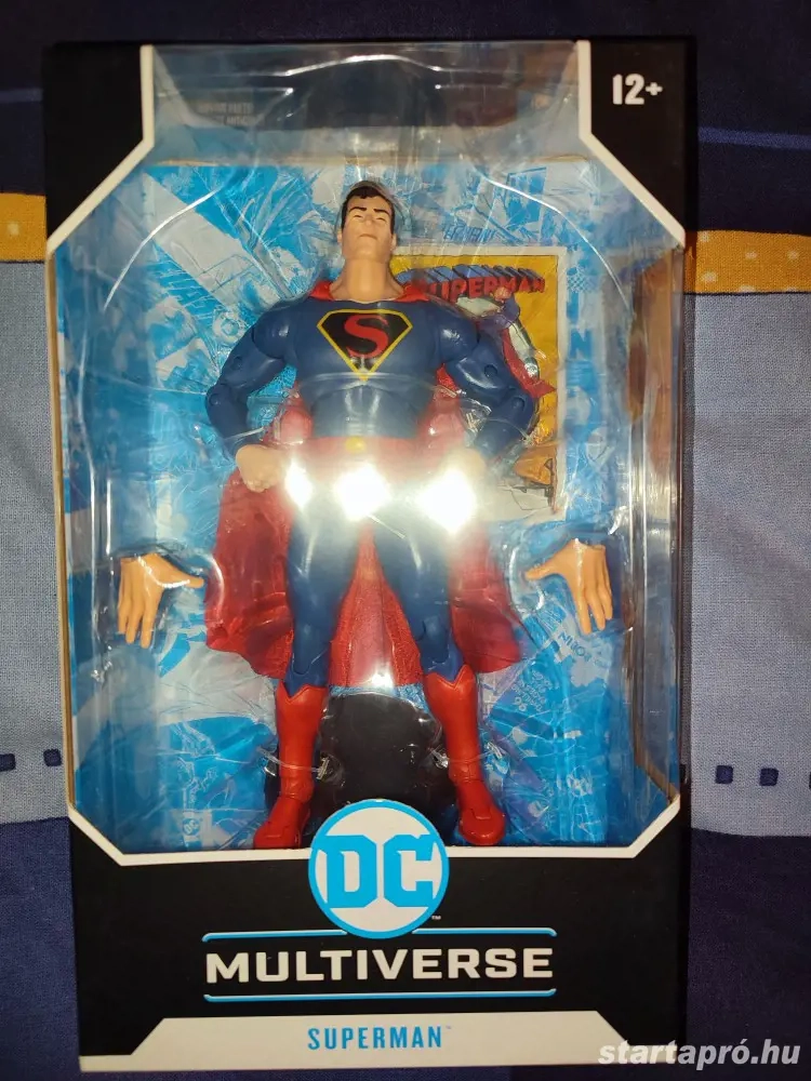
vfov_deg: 69.4
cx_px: 406
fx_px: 781
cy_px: 540
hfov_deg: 54.9
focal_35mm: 25
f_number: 1.9
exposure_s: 1/33
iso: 156
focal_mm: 6.04
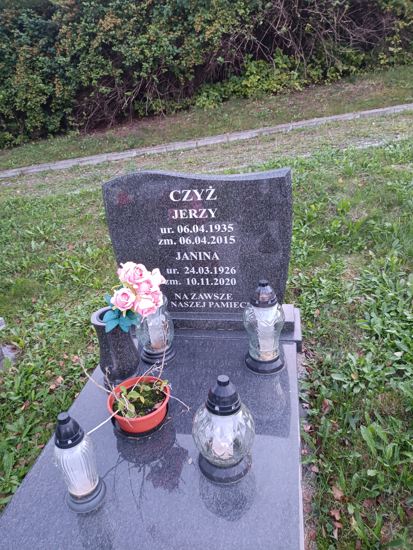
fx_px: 397
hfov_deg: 54.9
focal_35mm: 25
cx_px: 206
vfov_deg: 69.4
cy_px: 275
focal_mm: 4.71
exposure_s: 1/25
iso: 800
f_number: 1.7
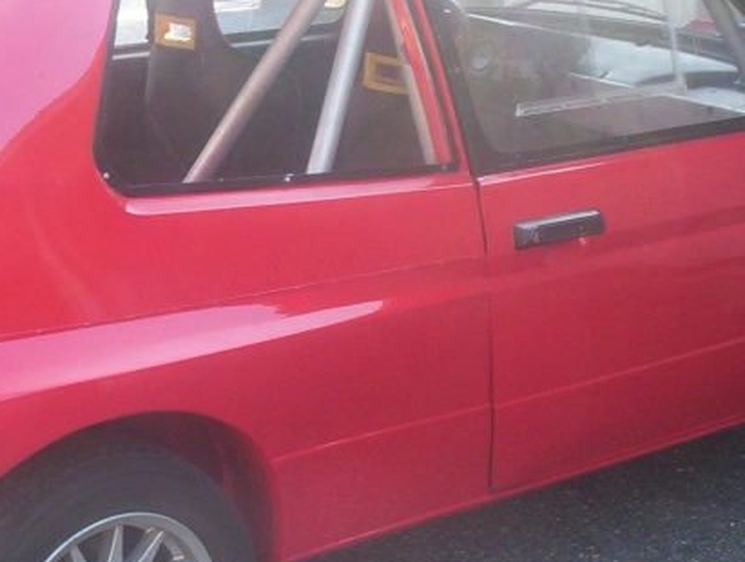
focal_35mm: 74
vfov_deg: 20.0
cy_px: 296
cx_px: 194
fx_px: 1596
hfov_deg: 26.0
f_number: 4.5
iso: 100
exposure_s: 1/66
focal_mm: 4.99
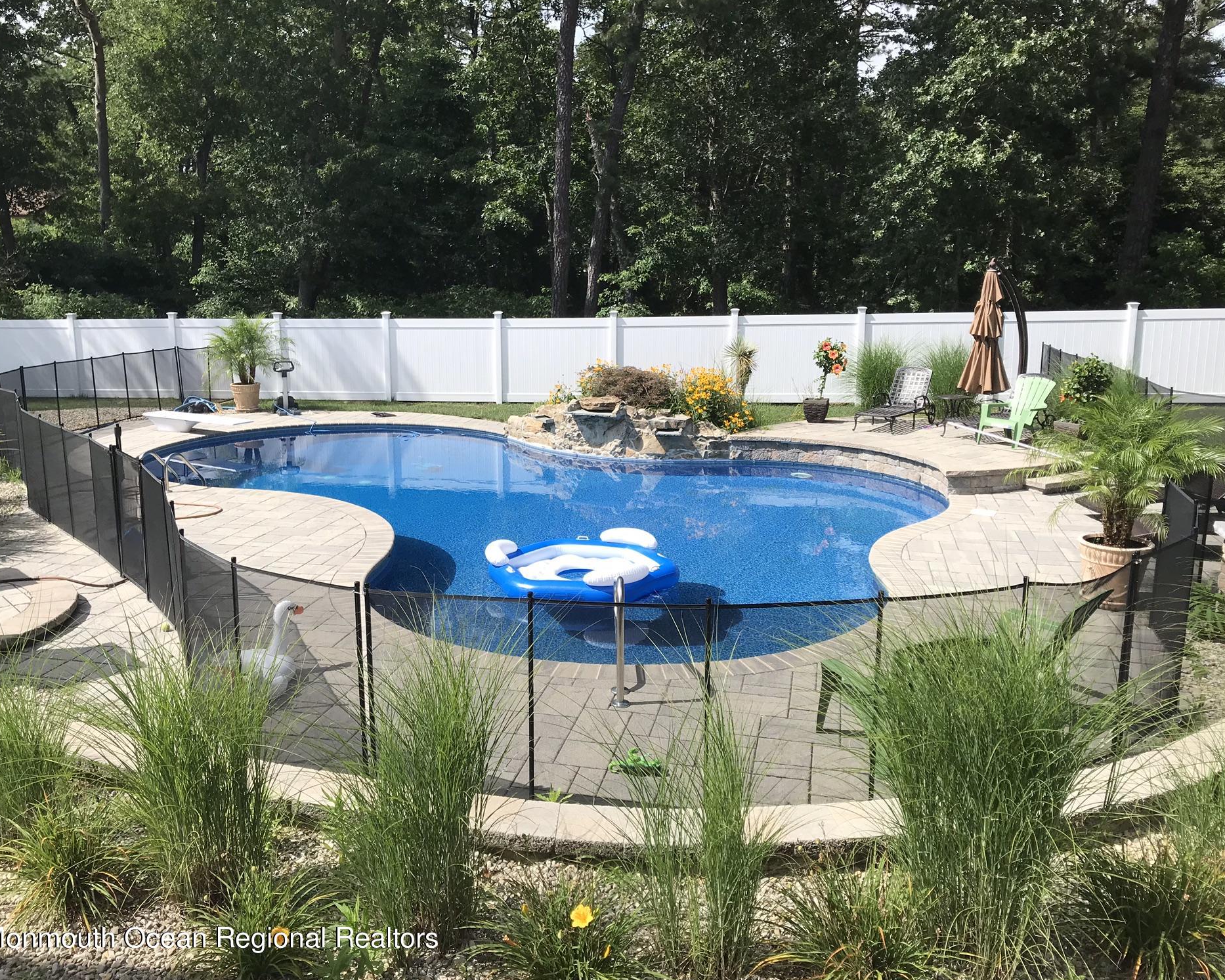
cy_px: 478
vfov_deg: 48.5
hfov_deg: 58.7
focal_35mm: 30
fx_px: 1088
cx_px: 560
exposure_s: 1/1916
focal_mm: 3.99
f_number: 1.8
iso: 20
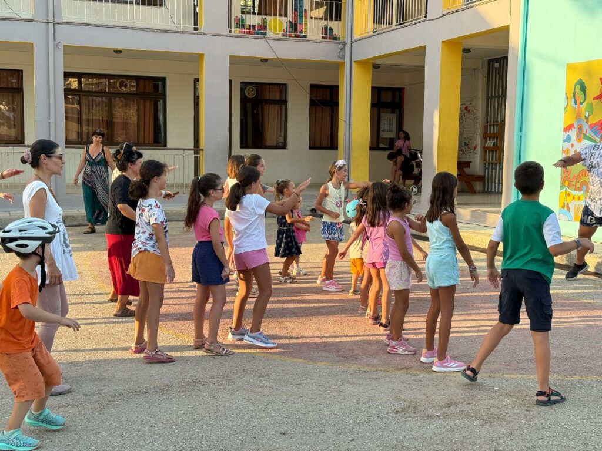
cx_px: 301
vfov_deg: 30.3
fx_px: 835
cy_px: 226
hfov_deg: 39.7
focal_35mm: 48
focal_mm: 6.76
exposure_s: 1/733
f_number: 1.78
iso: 80
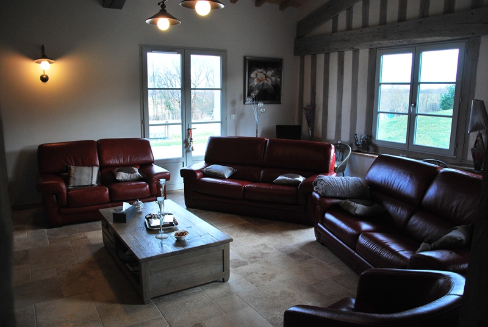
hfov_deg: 67.3
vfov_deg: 48.1
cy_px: 164
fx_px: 367
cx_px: 244
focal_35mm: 27
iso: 400
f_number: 4
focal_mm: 18
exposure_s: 1/160
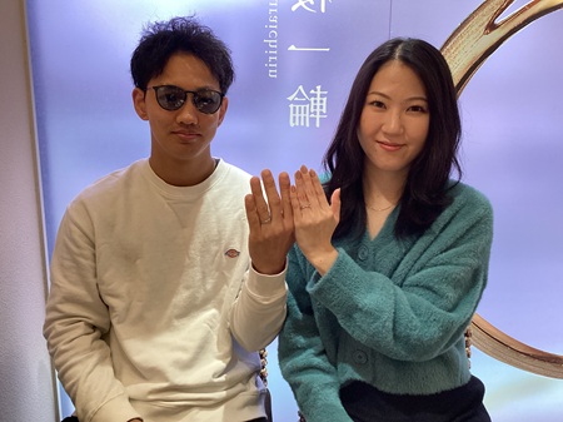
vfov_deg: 45.4
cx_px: 282
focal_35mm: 31
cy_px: 211
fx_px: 504
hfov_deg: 58.4
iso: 64
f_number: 2.4
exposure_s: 1/120
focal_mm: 3.3
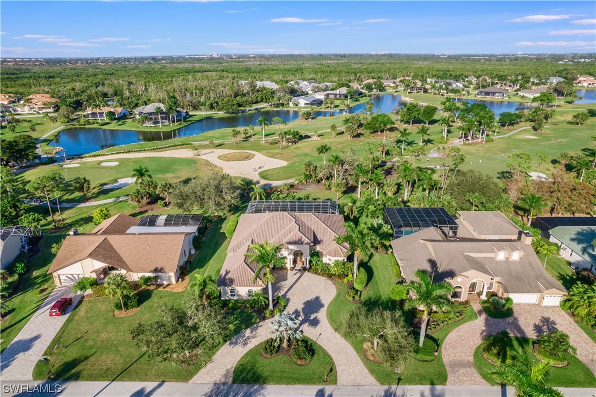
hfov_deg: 78.6
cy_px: 198
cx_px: 298
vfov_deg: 57.2
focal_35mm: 22
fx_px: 364
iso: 100
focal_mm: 8.38
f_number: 2.8
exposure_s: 1/400
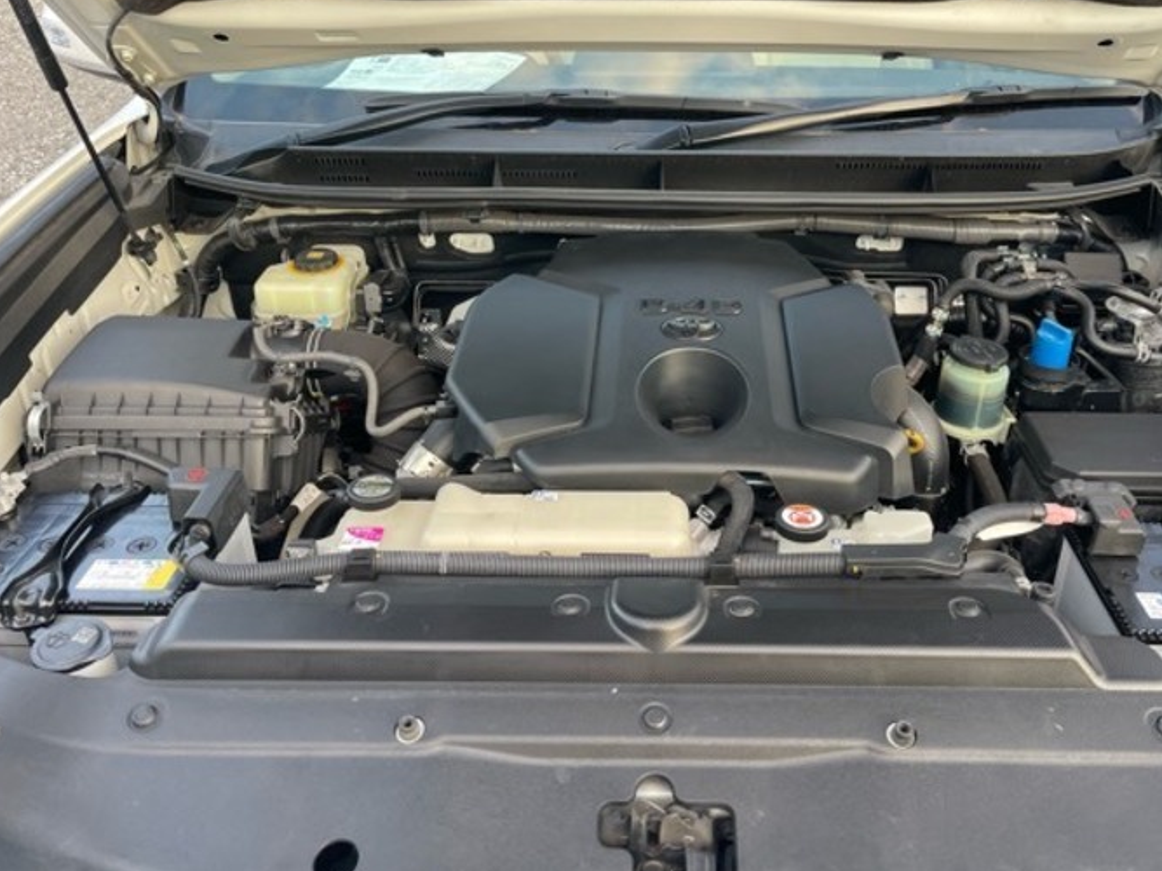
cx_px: 662
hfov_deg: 59.7
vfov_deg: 46.6
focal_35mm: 30
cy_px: 357
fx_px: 1007
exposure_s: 1/121
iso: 125
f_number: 1.6
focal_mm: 5.1
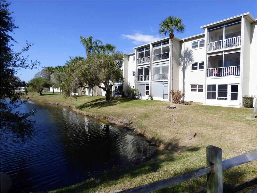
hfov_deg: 81.7
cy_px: 96
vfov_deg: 66.0
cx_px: 128
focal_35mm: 20
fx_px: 148
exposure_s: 1/2000
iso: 100
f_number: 2.8
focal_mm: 3.58
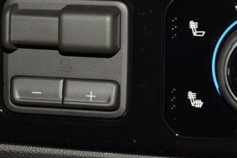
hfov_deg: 9.9
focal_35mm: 207
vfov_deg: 6.6
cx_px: 57
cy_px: 65
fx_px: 1363
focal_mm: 70
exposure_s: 1/125
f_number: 8
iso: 100
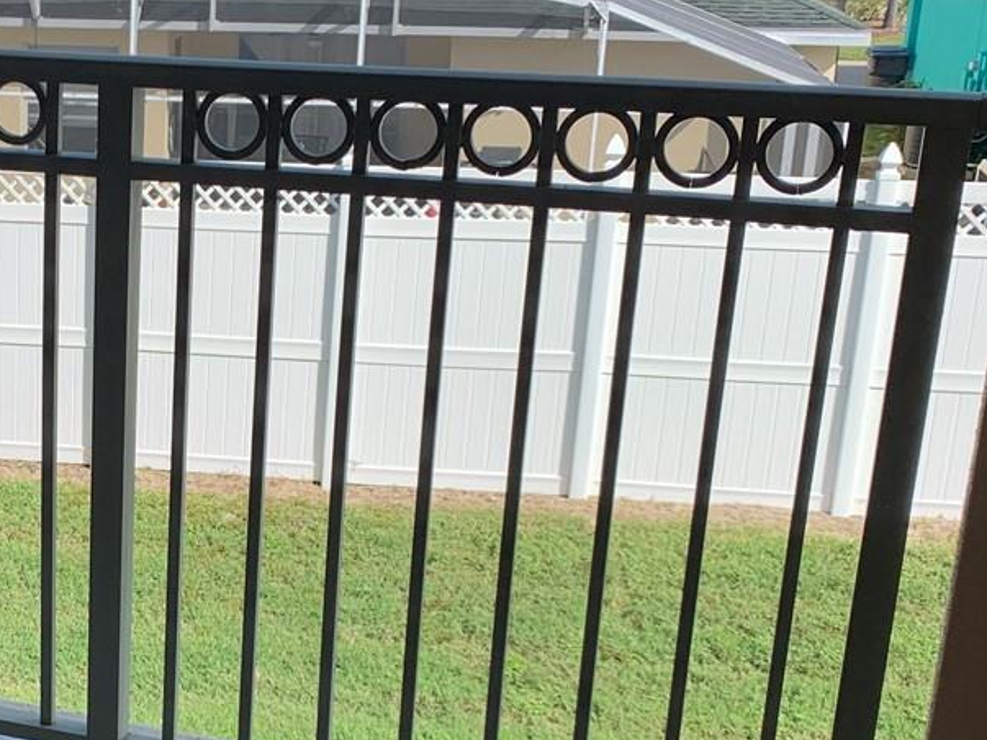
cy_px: 534
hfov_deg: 26.9
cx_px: 43
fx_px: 1967
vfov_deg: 21.2
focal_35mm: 69
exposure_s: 1/1387
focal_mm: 4.25
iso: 25
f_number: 1.8
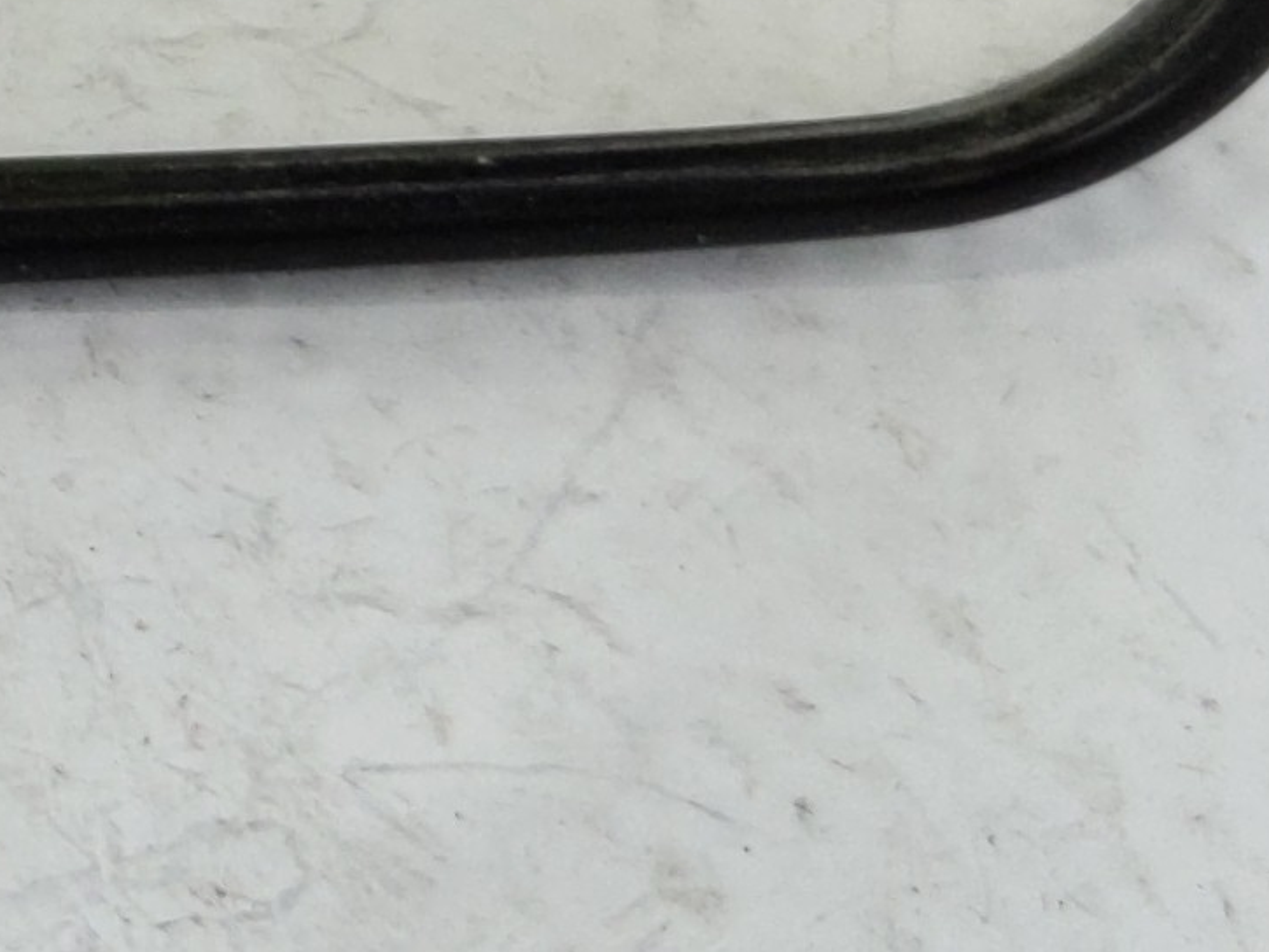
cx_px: -1675
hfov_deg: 11.8
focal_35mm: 139
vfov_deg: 10.1
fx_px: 5096
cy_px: -740
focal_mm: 4.38
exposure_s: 1/111
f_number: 1.73
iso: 56
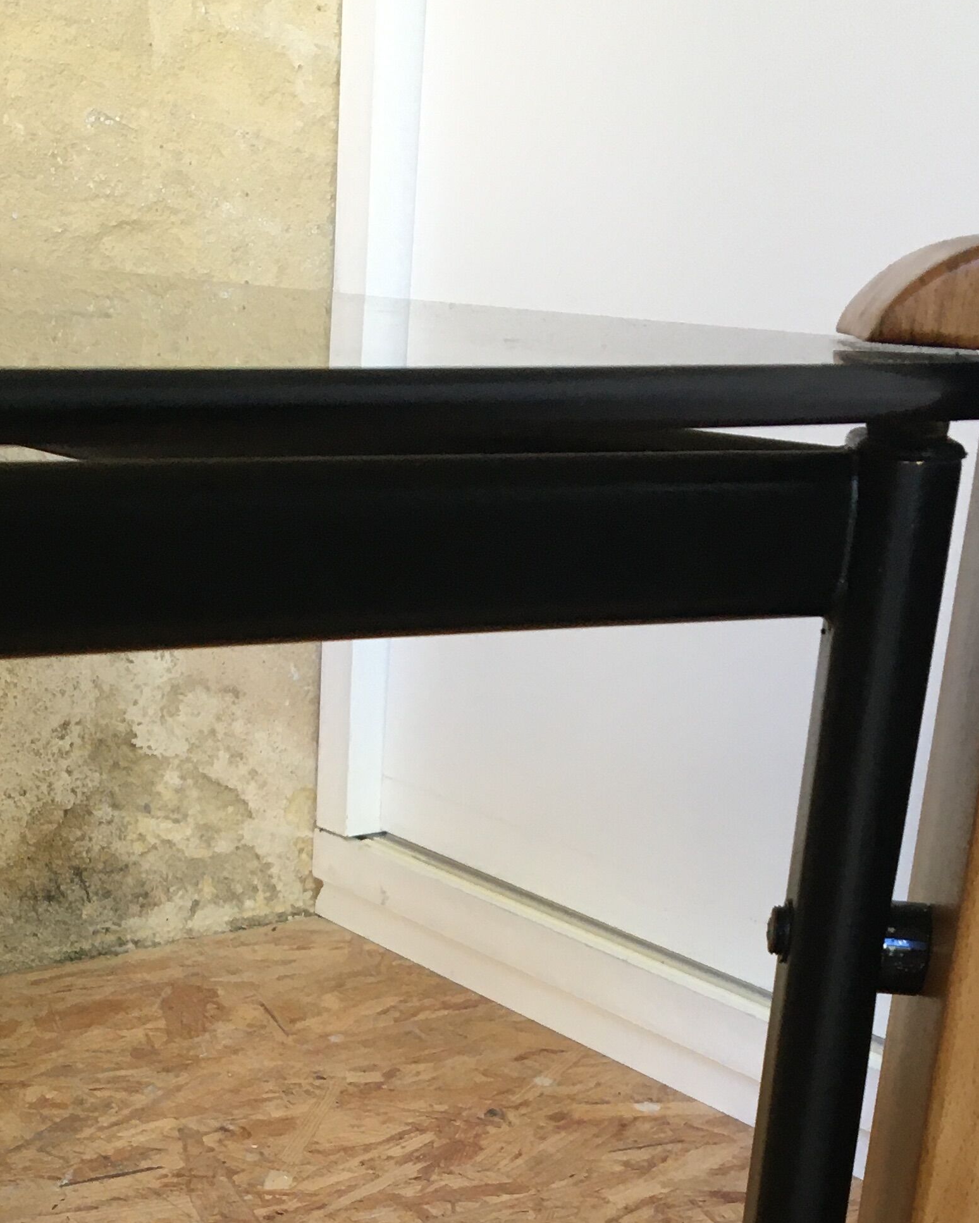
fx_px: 2136
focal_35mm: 59
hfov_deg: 25.6
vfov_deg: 30.6
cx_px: 298
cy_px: 1087
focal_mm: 4.15
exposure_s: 1/33
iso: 40
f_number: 2.2
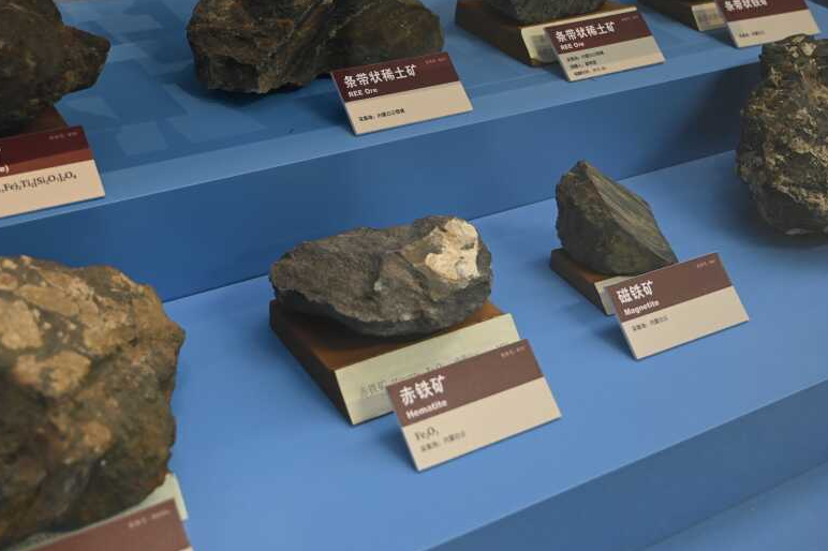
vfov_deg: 28.4
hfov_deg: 41.7
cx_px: 317
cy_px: 182
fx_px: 1080
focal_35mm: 47
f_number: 4
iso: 800
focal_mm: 33
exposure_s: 1/30
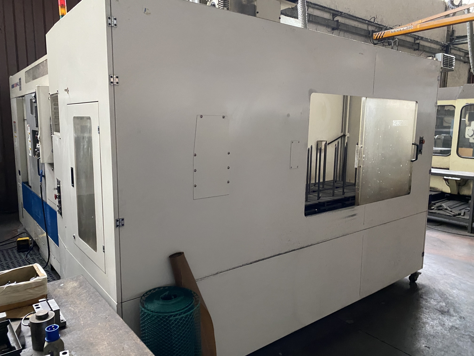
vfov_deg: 53.1
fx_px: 356
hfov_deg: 67.3
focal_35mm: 26
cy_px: 178
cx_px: 237
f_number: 1.8
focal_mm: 4.25
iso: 400
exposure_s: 1/60
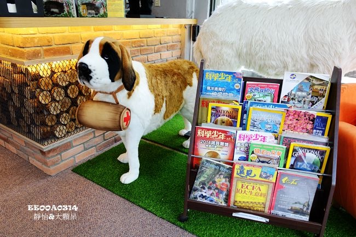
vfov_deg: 53.1
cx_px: 178
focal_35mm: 24
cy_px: 118
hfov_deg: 73.8
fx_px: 237
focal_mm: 8.8
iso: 125
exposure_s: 1/30
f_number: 2.5
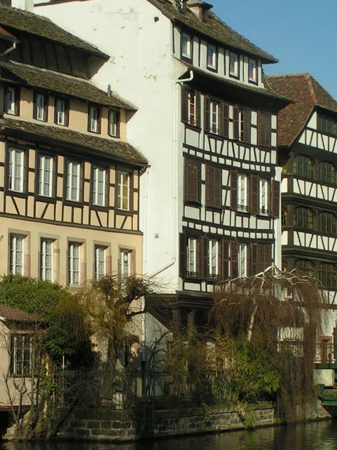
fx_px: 1403
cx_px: 145
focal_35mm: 108
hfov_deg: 13.7
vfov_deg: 18.2
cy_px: 249
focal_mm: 10
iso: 50
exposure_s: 1/400
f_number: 6.3
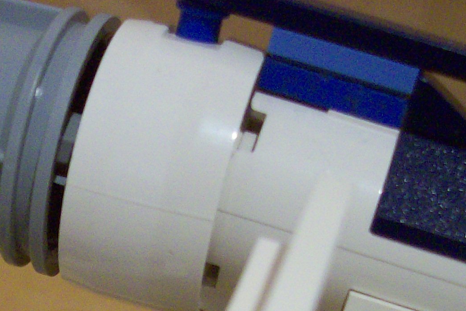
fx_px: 1320
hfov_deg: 19.5
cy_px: 459
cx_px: 11
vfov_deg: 12.8
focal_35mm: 102
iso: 160
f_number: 2.7
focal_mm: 6
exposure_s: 1/30.1
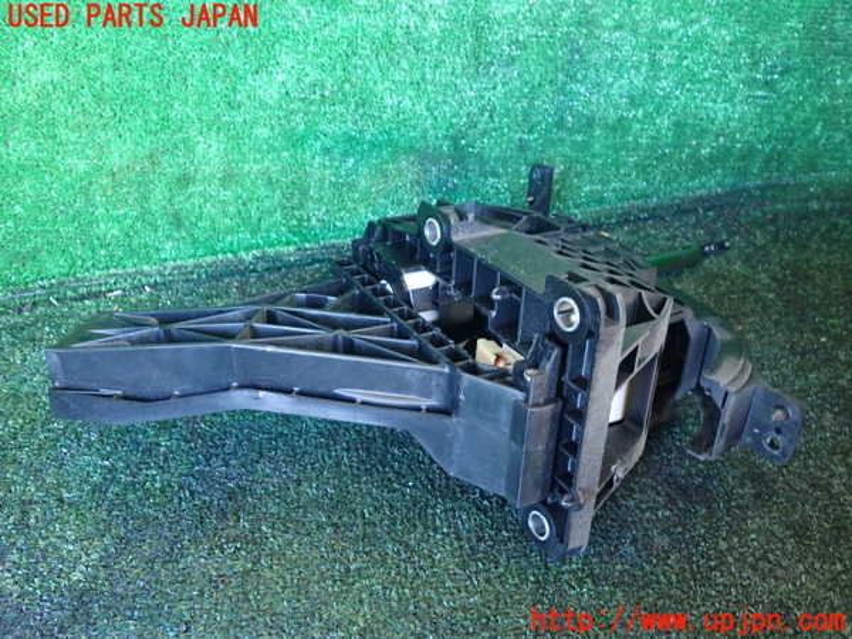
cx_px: 426
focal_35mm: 30
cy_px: 320
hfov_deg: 60.0
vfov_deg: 46.8
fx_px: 738
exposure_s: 1/30
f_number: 2.3
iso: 800
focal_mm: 5.4
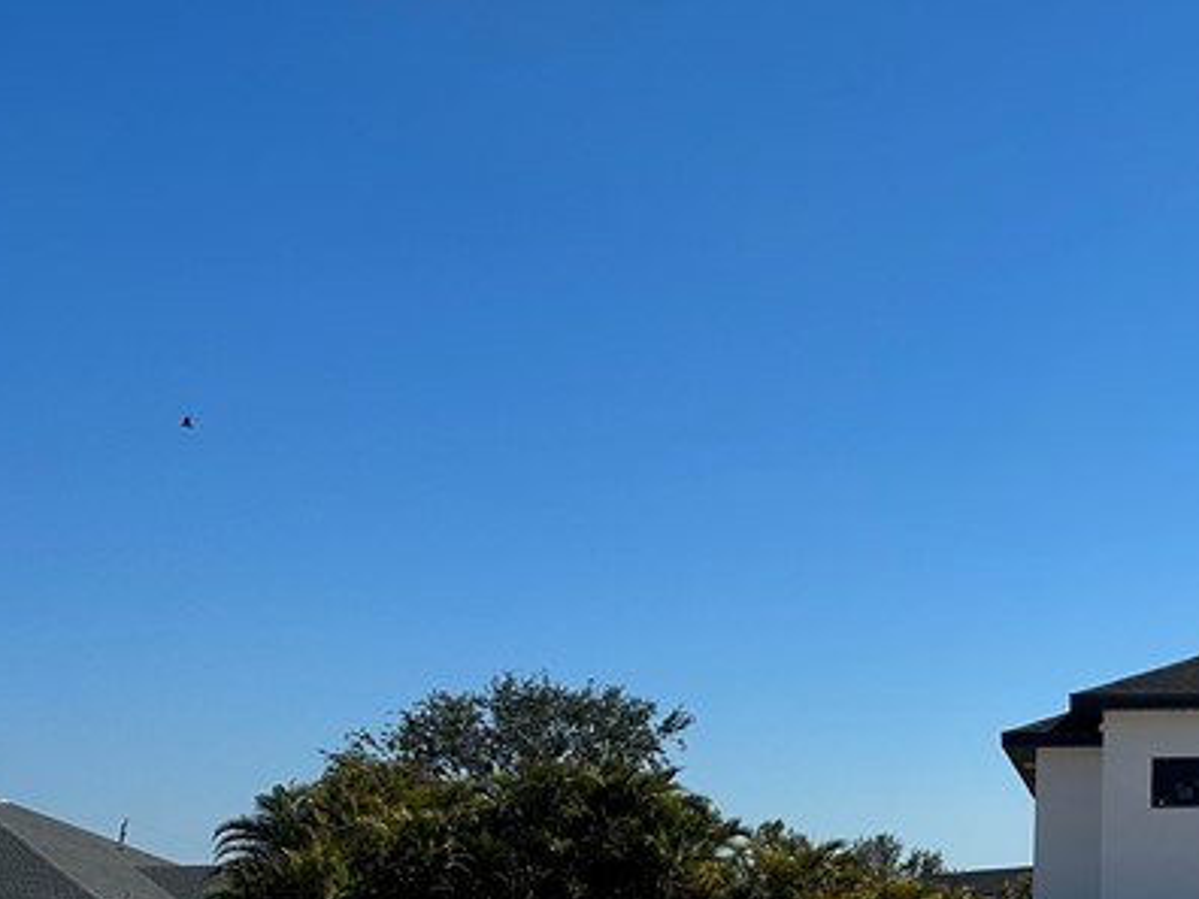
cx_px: 1487
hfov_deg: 27.1
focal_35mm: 62
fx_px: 2148
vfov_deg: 23.6
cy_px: 427
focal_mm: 6.86
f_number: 1.78
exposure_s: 1/7576
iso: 80
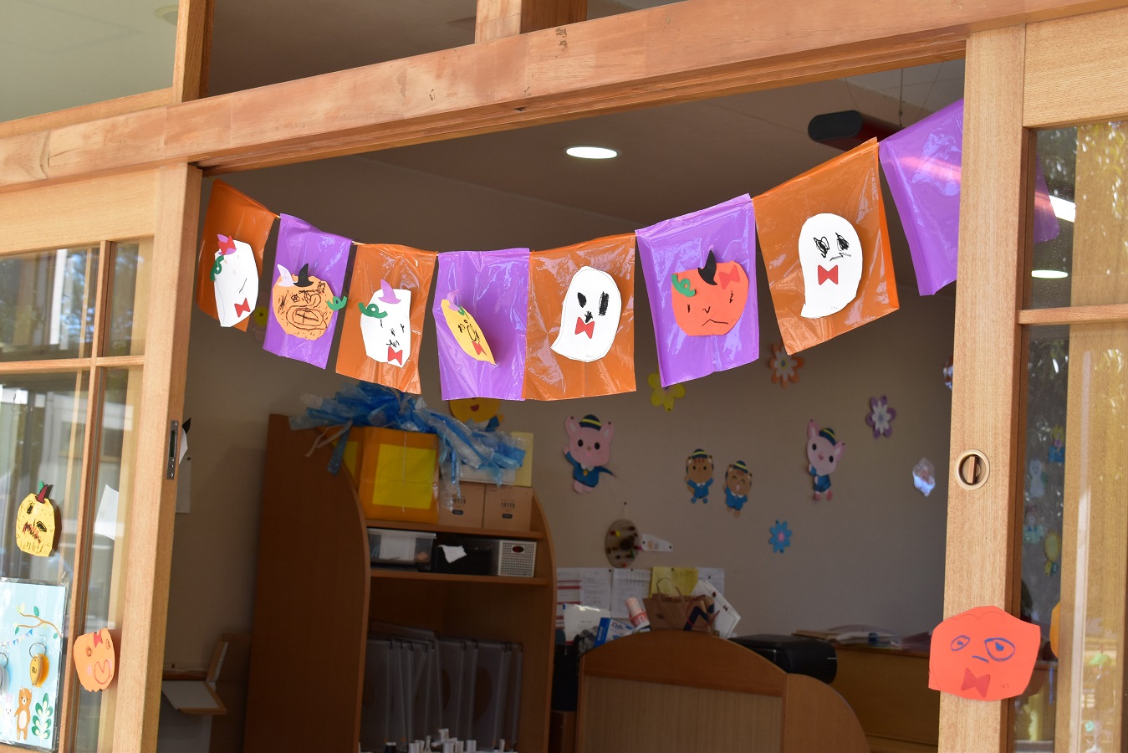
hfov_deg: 31.9
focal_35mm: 63
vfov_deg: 21.6
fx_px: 1974
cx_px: 564
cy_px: 376
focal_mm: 42
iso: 400
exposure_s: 1/80
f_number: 8
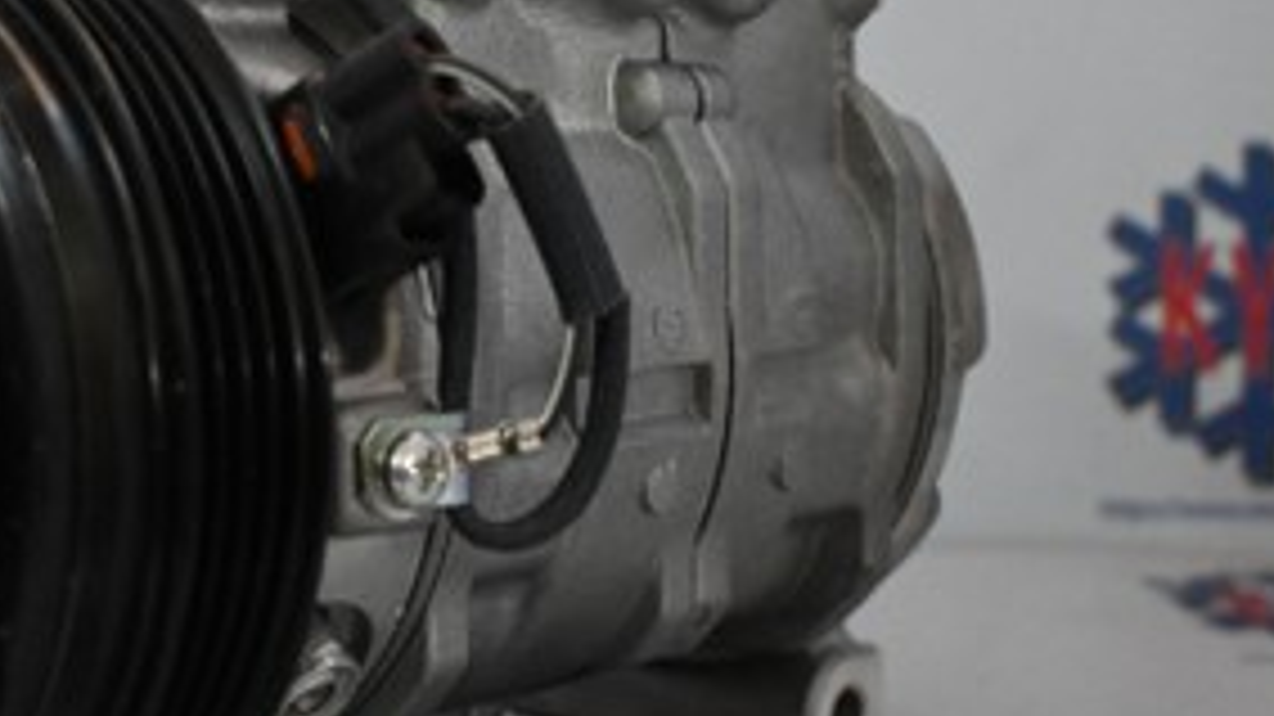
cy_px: 162
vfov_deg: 16.7
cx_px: 311
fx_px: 2417
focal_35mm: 72
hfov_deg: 29.1
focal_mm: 21.5
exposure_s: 1/60
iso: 3600
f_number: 4
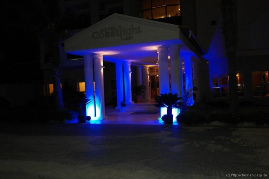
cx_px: 134
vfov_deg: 40.0
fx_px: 247
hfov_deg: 57.2
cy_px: 90
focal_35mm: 33
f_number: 3.5
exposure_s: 1/20
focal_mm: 22
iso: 800
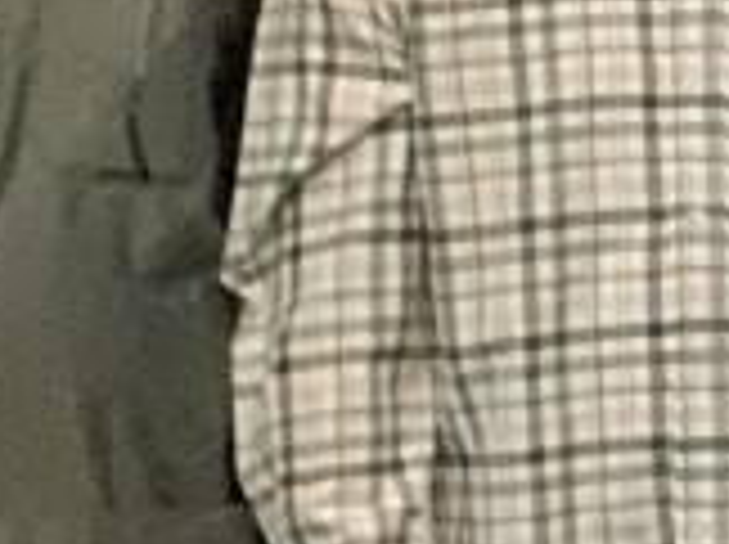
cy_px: 81
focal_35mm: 321
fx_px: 6750
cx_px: 2218
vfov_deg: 4.6
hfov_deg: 5.8
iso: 400
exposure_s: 1/33
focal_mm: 6
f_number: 2.4
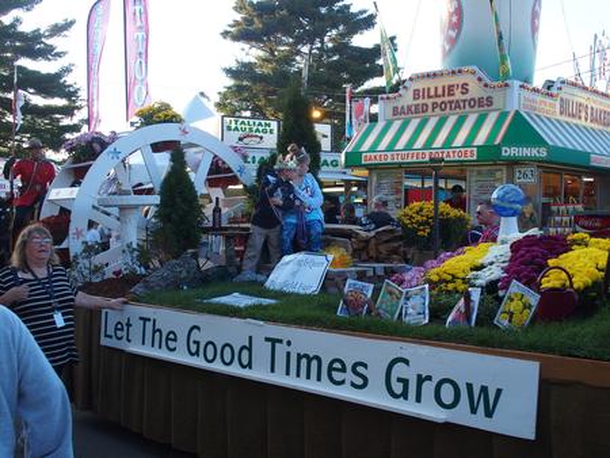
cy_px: 229
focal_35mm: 38
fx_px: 670
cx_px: 305
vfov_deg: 37.8
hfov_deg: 49.0
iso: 100
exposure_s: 1/160
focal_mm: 8.1
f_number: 3.5
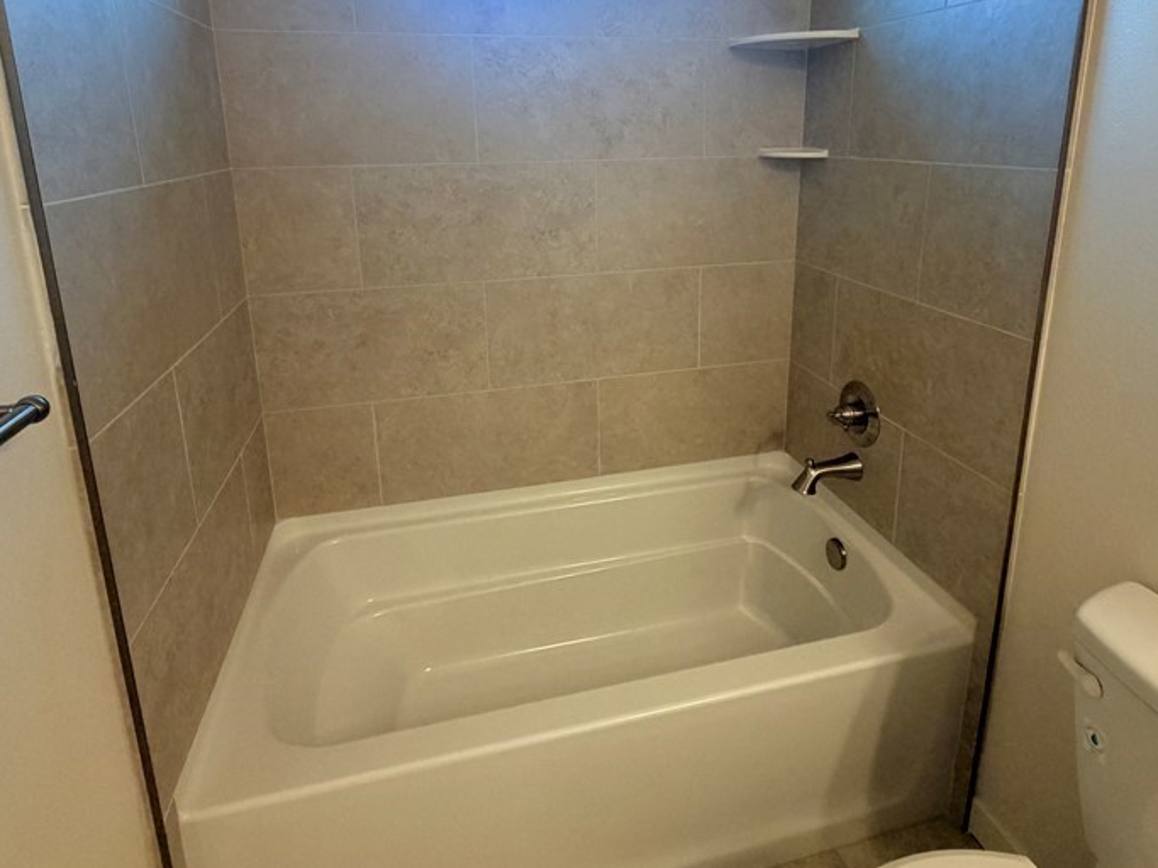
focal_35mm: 21
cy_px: 293
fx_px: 702
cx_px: 597
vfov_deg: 62.0
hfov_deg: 79.0
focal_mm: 2.22
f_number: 2.2
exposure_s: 1/120
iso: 250
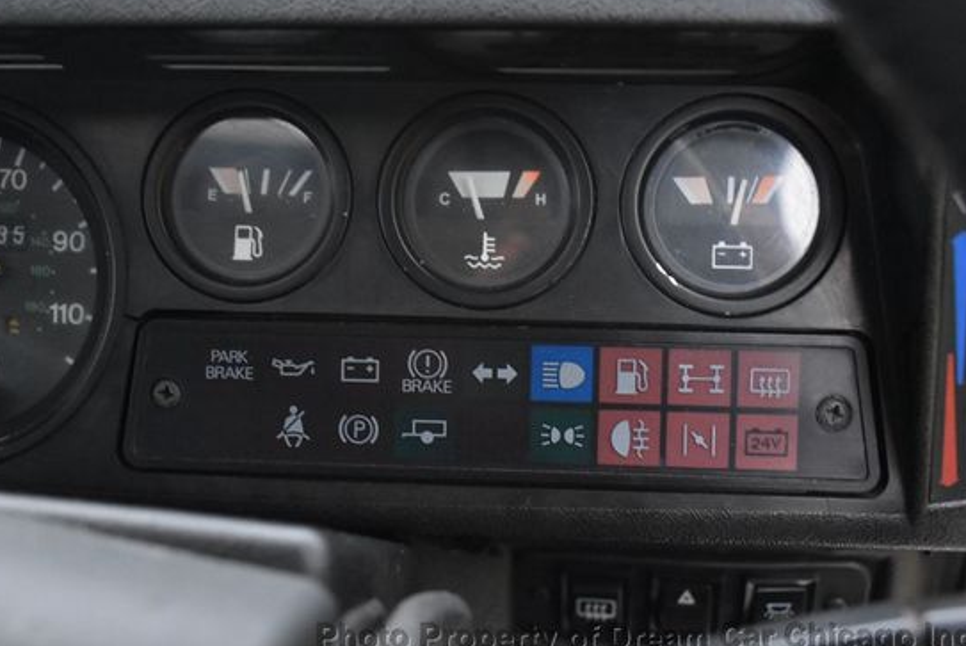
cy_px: 290
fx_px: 1235
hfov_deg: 42.7
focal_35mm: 46
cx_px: 461
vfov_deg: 29.3
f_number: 3.8
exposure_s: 1/60
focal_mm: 26
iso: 4000
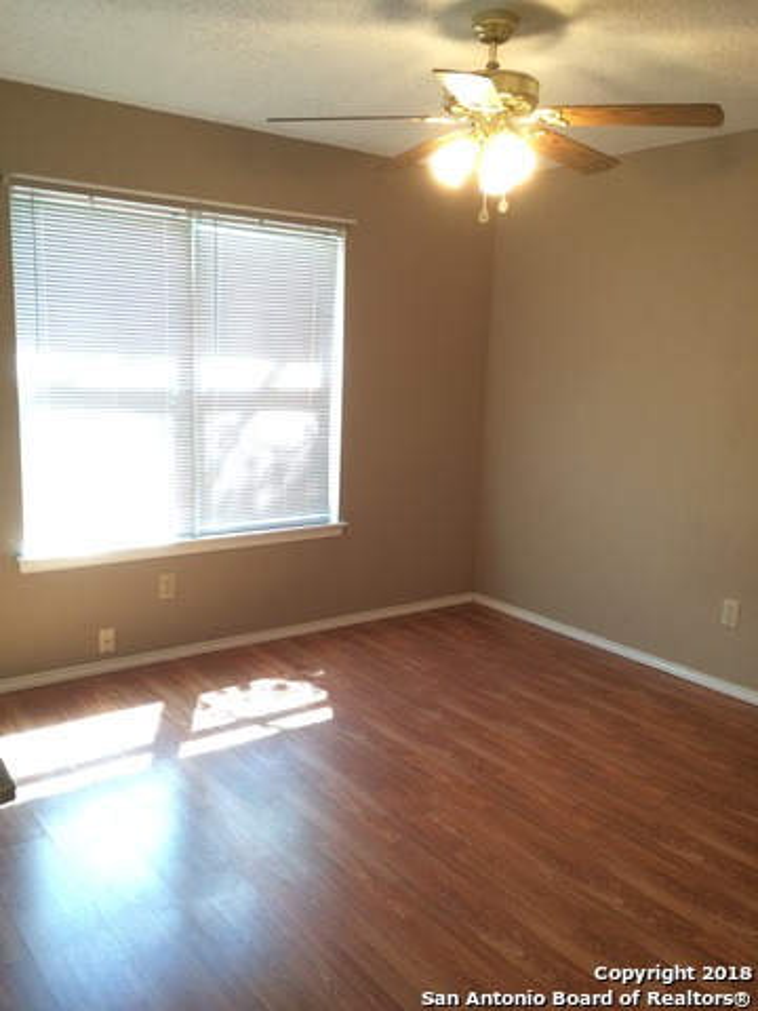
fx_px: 847
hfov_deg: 48.2
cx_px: 379
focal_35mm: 29
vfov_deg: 61.7
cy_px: 506
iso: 100
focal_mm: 4.15
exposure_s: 1/30
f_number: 2.2
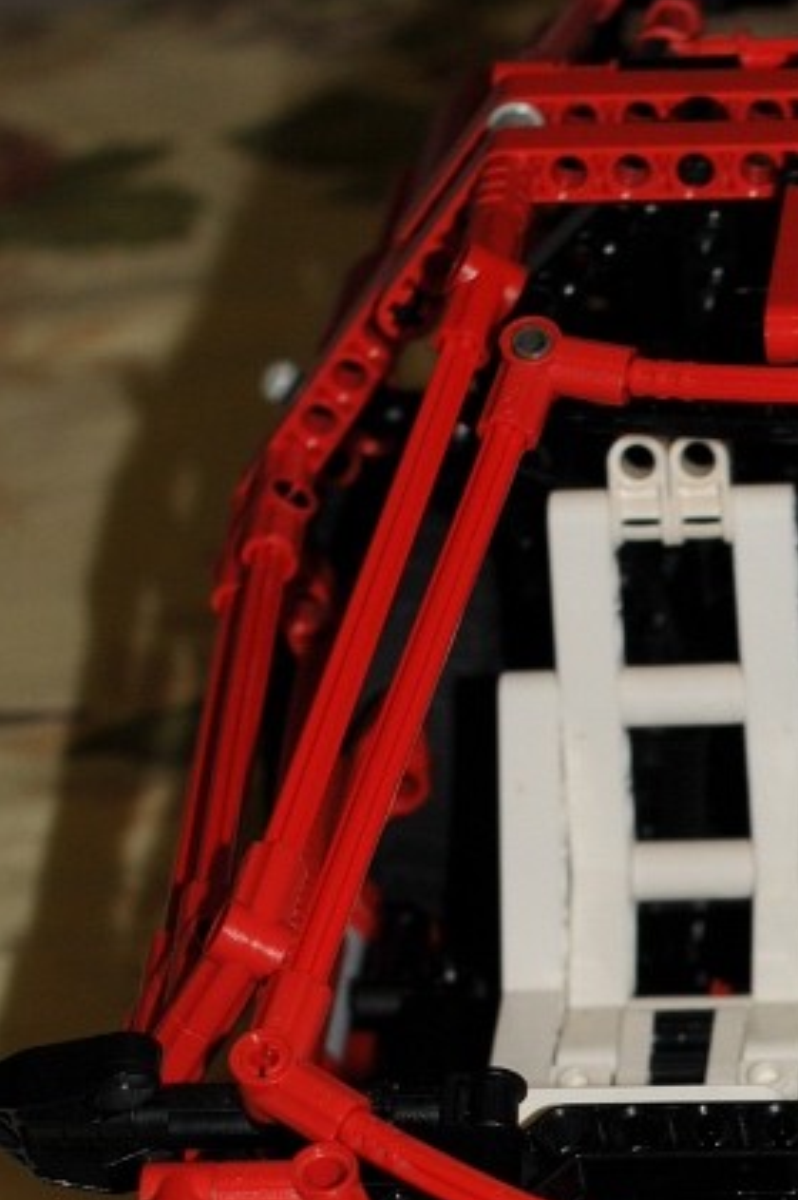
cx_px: 1023
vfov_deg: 12.7
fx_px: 5312
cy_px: 1226
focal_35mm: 160
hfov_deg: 8.5
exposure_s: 1/60
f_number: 4.5
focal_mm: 35
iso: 200
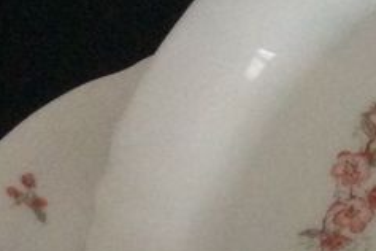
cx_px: 589
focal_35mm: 140
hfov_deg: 13.7
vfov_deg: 8.8
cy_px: 610
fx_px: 1462
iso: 200
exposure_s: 1/25
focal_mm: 3.3
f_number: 2.4
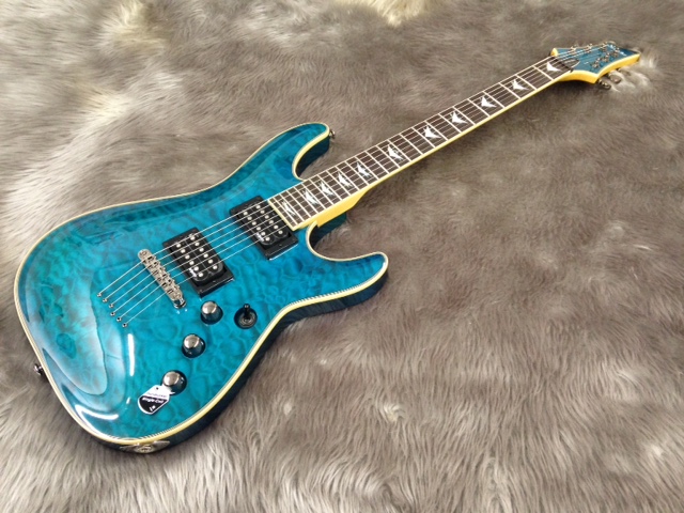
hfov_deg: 55.4
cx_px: 342
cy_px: 256
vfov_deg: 42.9
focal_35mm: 33
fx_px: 652
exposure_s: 1/20
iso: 200
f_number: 2.4
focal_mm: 4.12
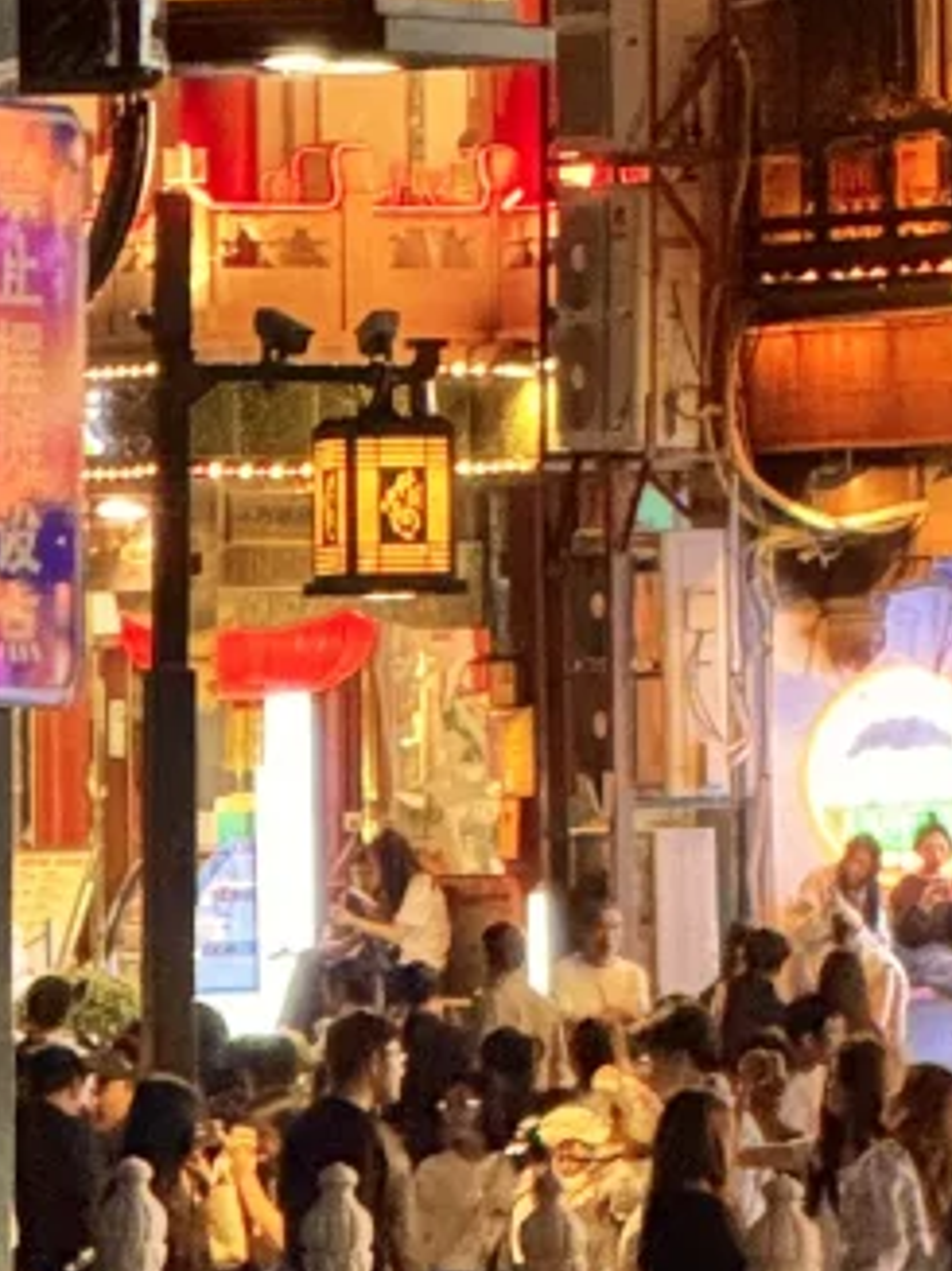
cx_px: 560
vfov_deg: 3.7
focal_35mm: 529
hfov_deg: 2.8
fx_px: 19411
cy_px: -571
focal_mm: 15.66
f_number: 2.8
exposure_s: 1/33
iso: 1250
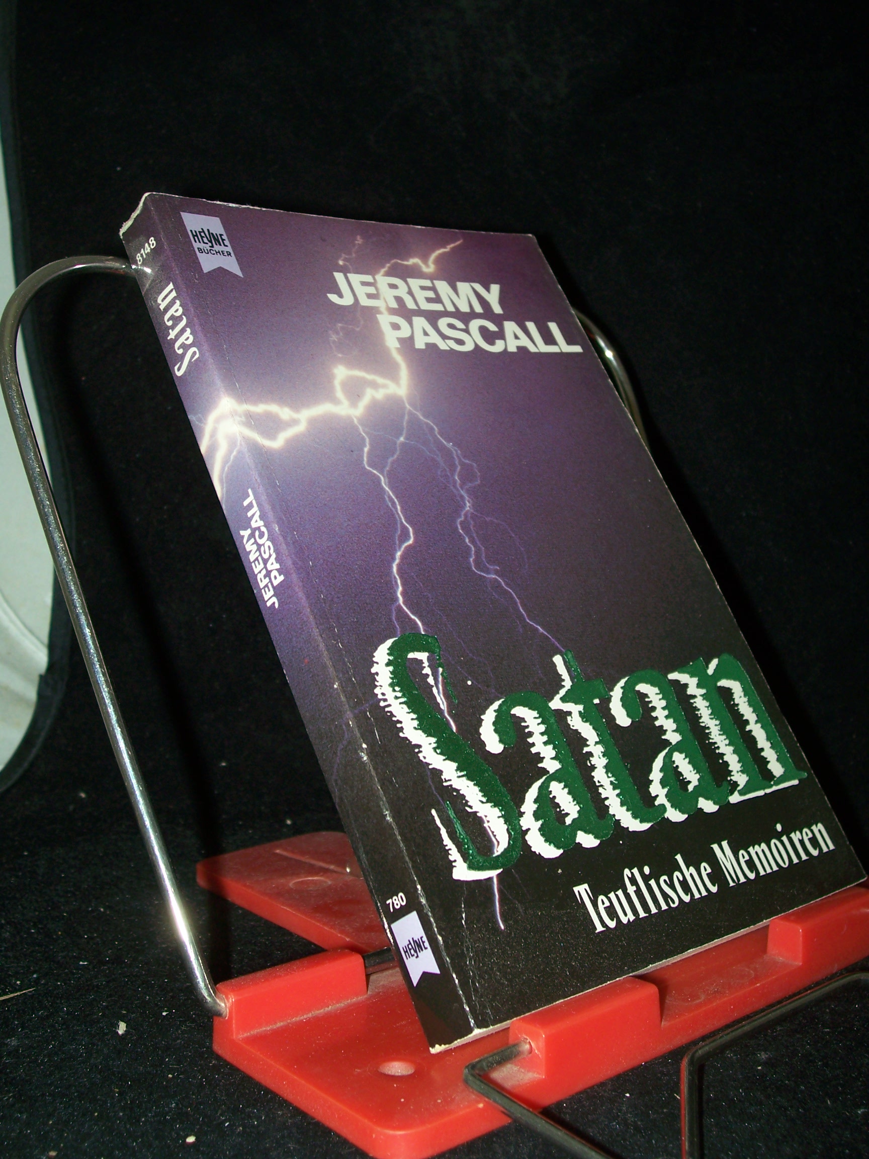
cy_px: 580
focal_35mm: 42
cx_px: 434
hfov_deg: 34.3
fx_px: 1406
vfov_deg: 44.8
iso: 80
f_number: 2.8
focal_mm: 7
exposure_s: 1/60
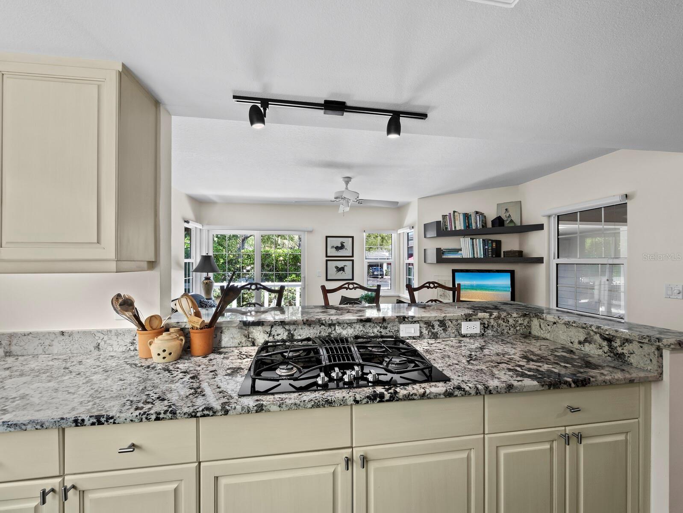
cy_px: 256
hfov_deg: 102.0
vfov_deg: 85.7
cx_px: 342
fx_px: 276
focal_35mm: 14
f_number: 11
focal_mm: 7
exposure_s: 1/2
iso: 320
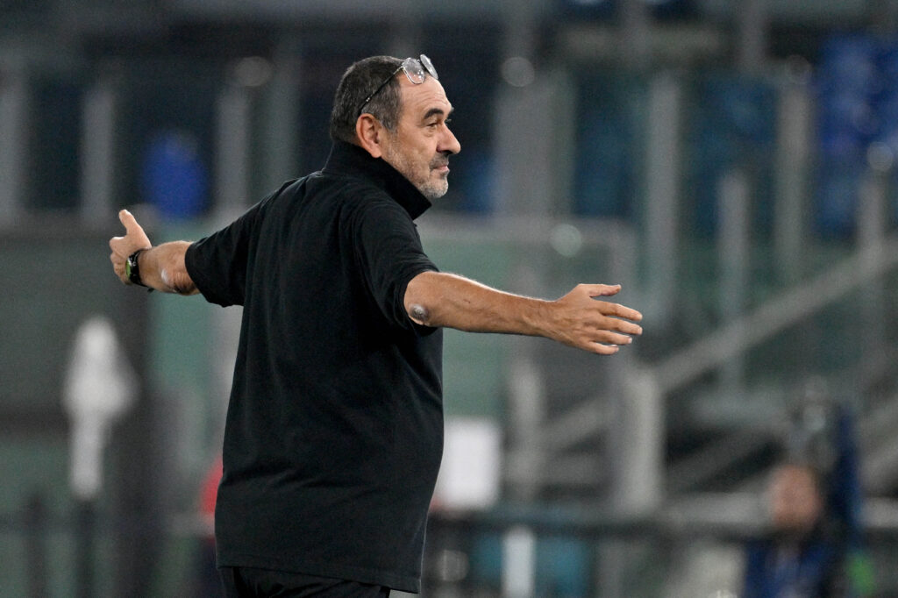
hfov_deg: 3.4
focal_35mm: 600
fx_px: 14961
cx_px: 449
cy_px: 299
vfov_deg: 2.3
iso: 3200
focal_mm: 400
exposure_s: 1/1250
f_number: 4
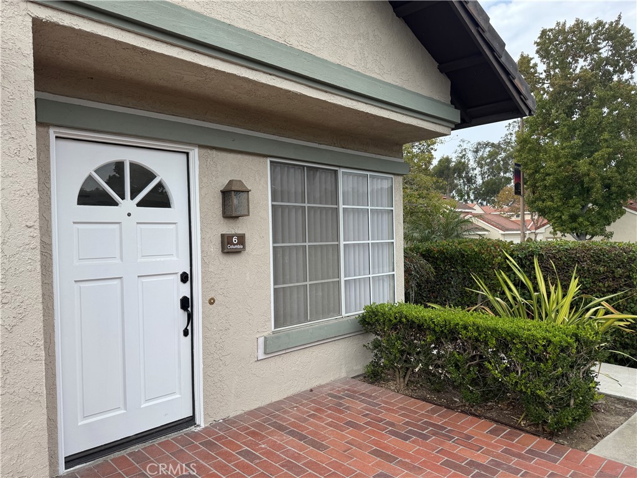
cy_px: 239
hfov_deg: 71.6
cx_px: 318
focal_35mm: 24
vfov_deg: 56.8
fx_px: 442
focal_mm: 6.76
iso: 80
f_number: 1.78
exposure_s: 1/1818
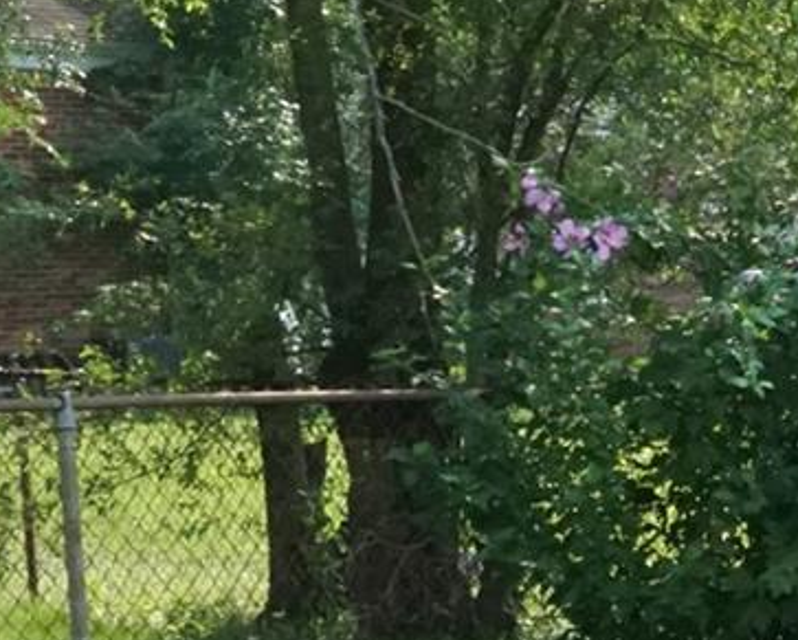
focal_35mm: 127
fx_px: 3002
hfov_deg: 13.4
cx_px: 1486
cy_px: 538
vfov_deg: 12.1
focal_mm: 16
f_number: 16
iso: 1600
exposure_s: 1/320
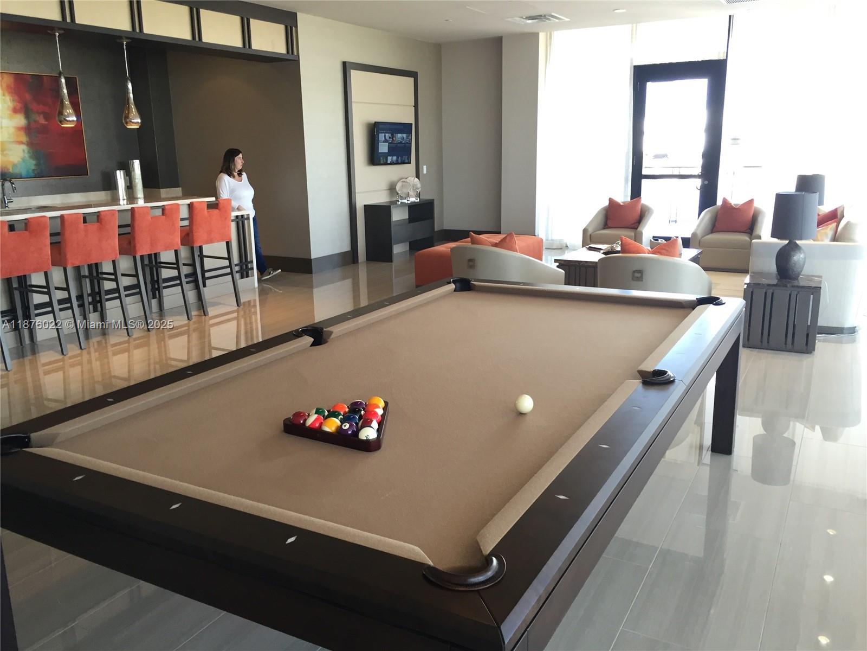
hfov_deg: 61.7
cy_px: 326
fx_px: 726
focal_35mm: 29
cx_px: 434
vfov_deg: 48.2
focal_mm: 4.15
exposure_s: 1/30
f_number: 2.2
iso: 64
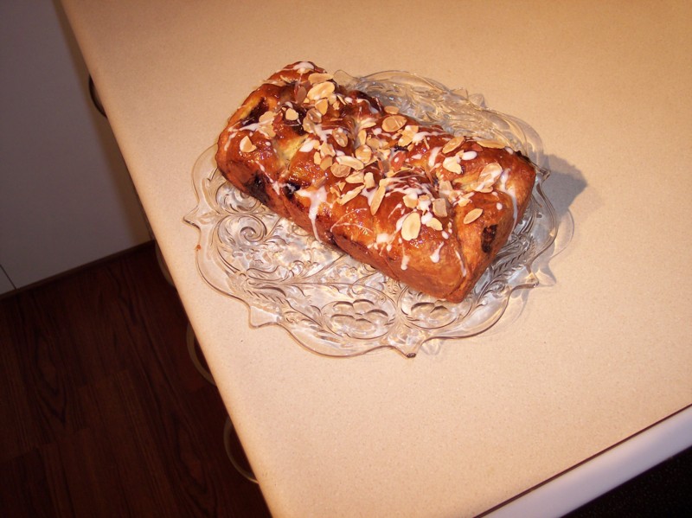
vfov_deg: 37.7
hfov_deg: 49.0
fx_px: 759
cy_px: 259
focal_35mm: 38
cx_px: 346
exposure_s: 1/30
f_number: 2.8
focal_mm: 8
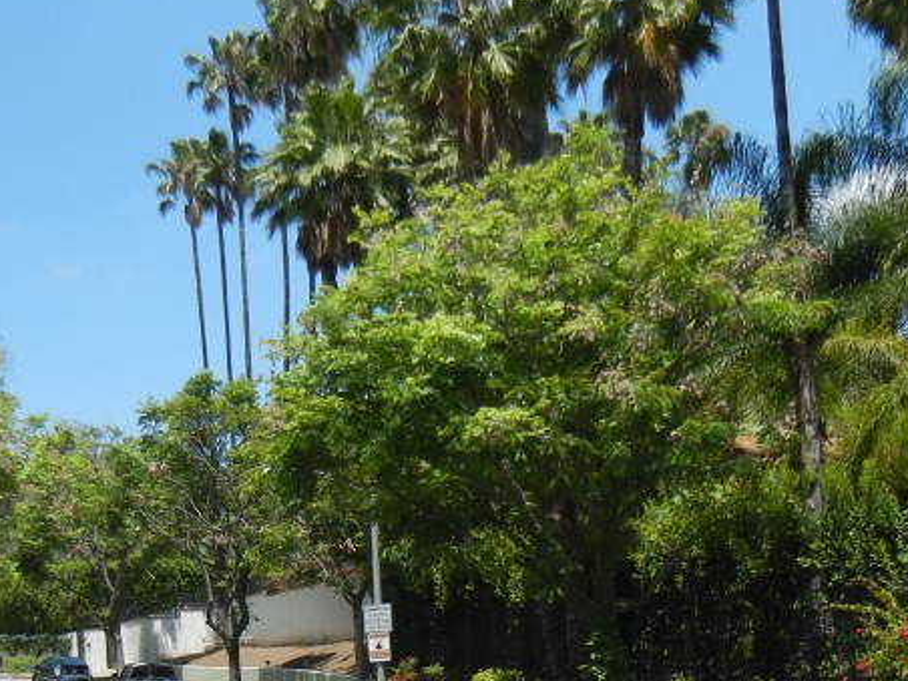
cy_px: 649
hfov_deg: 28.5
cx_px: 382
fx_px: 1784
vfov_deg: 21.0
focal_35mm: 68
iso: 160
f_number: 7
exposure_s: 1/291
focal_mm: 5.4
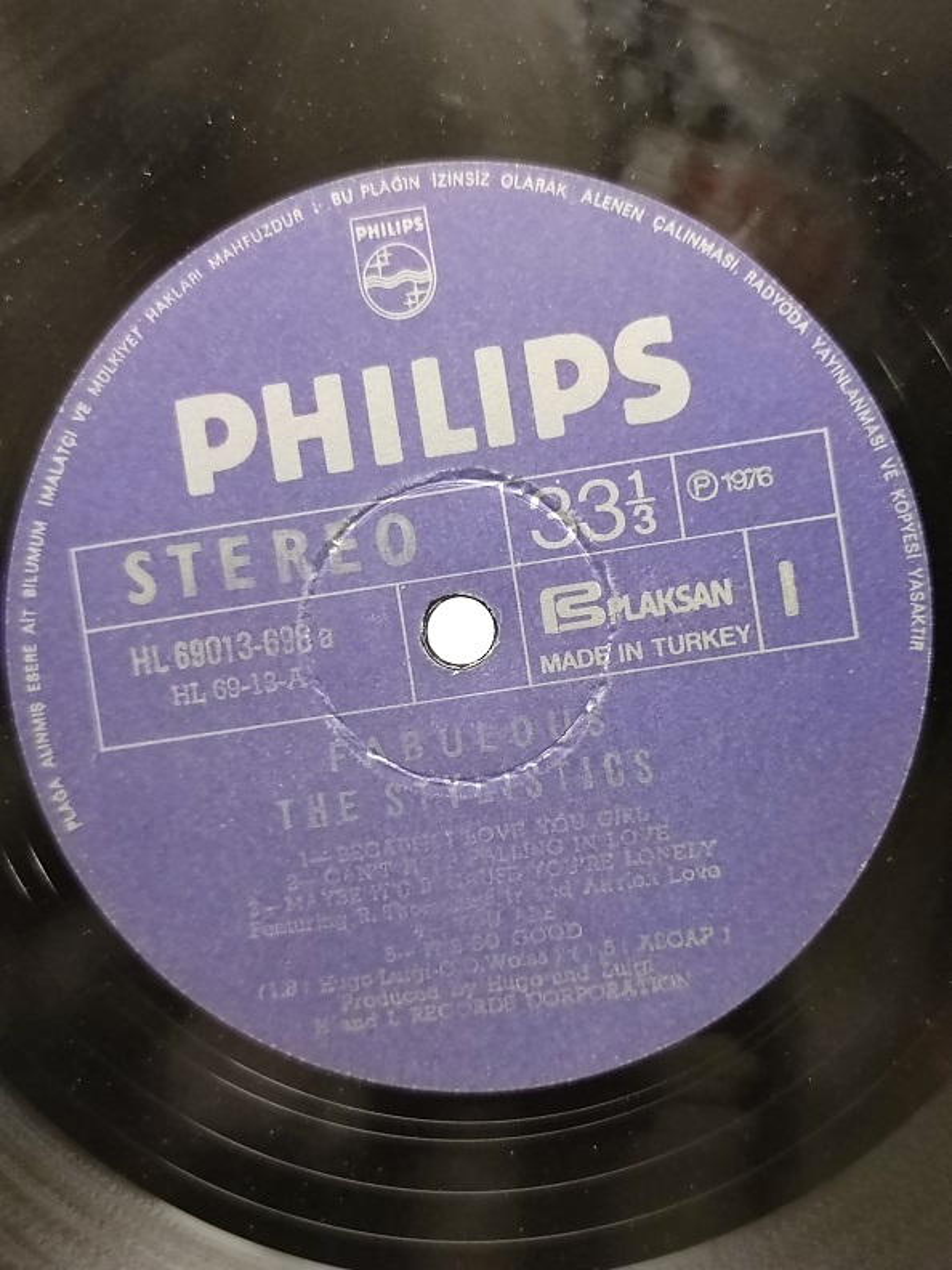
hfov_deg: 30.3
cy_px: 635
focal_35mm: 48
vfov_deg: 39.7
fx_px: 1760
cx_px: 476
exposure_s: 1/60
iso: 1971
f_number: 1.69
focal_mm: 6.72
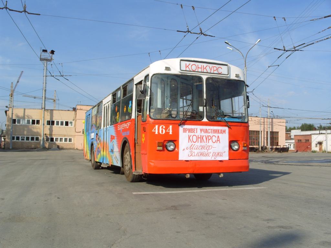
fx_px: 335
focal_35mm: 35
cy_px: 124
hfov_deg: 52.6
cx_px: 166
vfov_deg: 40.7
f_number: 6.8
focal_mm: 7.8
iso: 80
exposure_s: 1/500
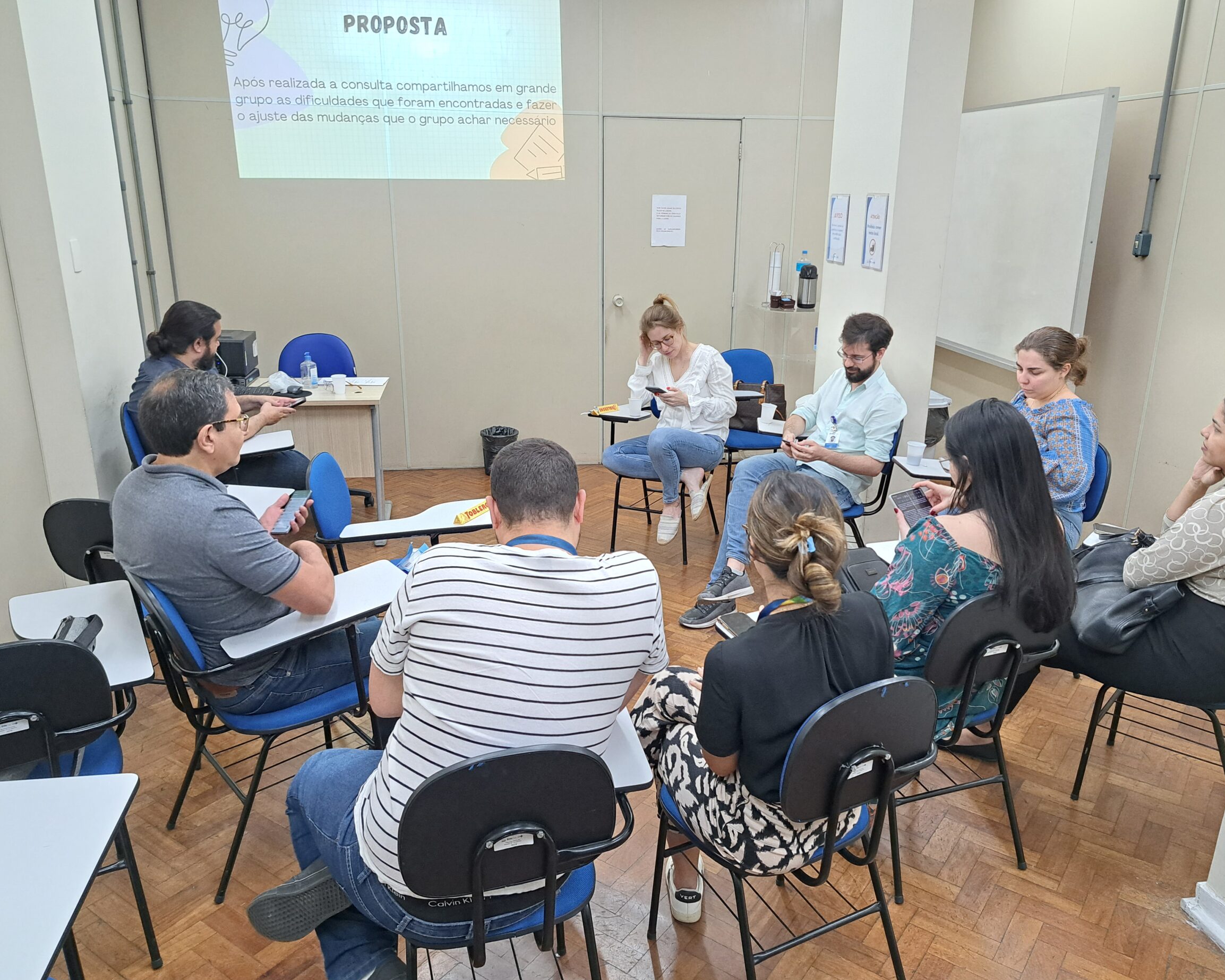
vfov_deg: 54.9
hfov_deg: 66.0
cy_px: 501
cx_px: 629
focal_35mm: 26
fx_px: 943
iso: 200
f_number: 1.8
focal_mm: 5.23
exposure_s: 1/60
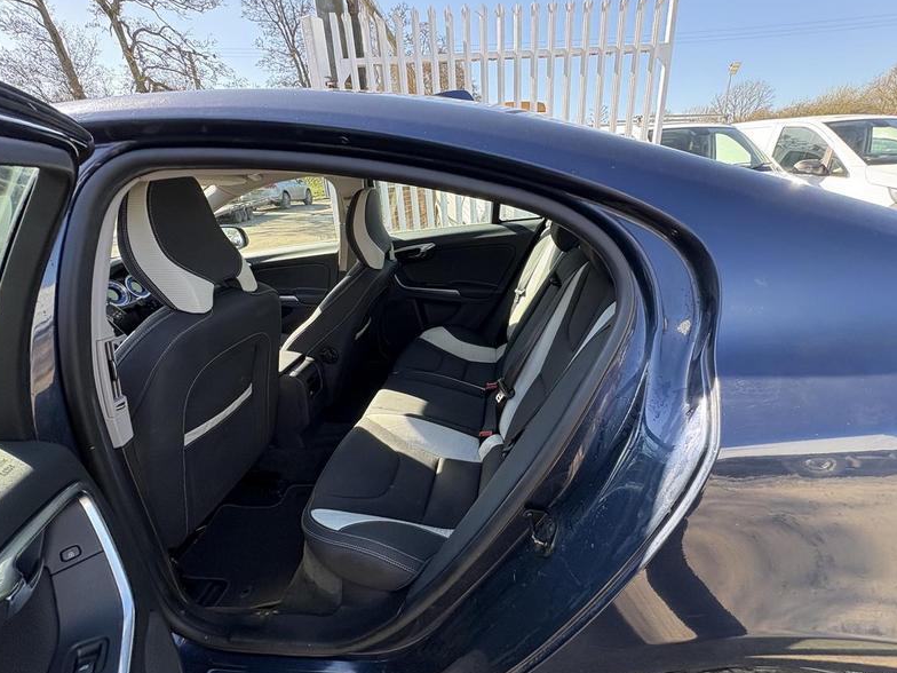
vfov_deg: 78.1
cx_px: 479
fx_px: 415
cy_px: 351
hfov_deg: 94.4
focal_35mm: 16
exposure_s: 1/137
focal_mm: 2.22
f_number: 2.2
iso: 80
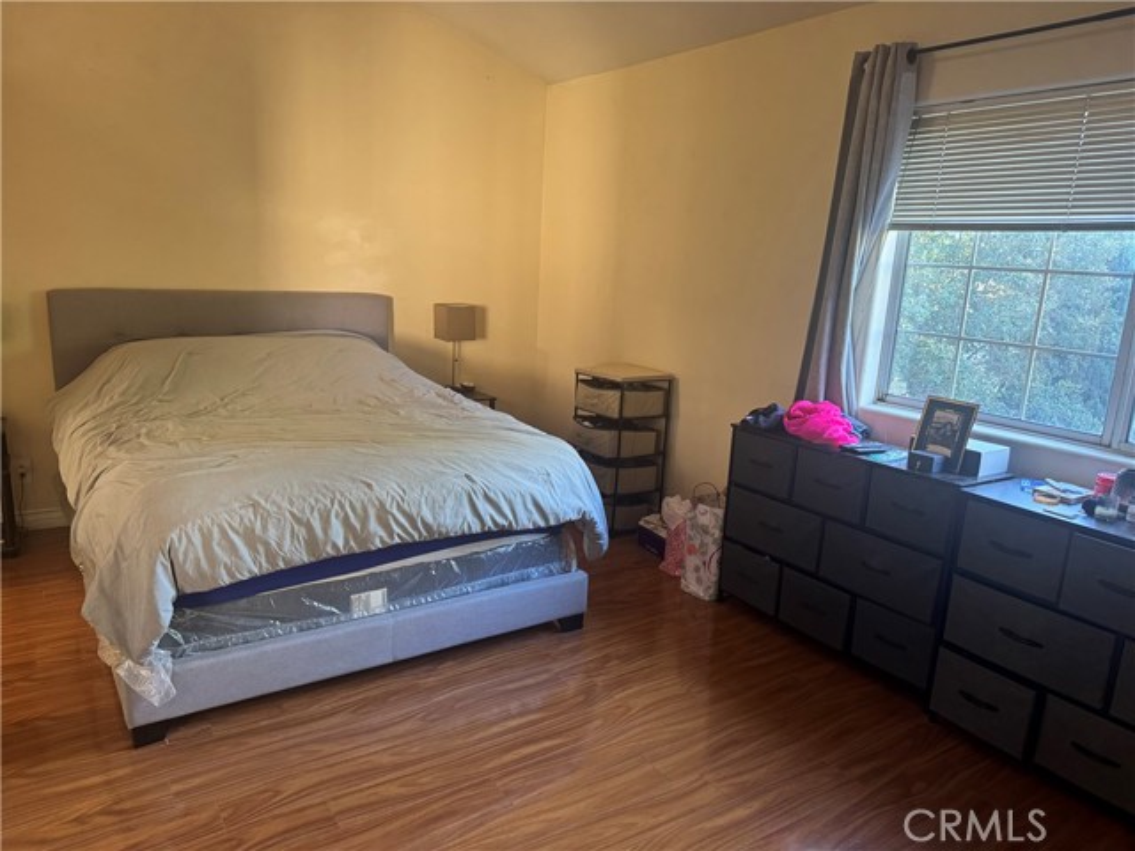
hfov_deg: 71.6
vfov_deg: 56.8
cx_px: 568
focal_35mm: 24
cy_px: 426
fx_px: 787
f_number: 1.78
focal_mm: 6.76
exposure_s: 1/60
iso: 400
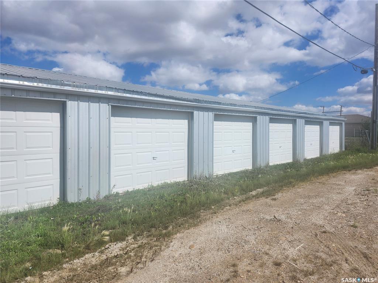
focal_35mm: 23
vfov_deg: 58.9
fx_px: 251
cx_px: 189
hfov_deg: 73.9
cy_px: 142
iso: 25
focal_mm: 5.54
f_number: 1.8
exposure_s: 1/3628
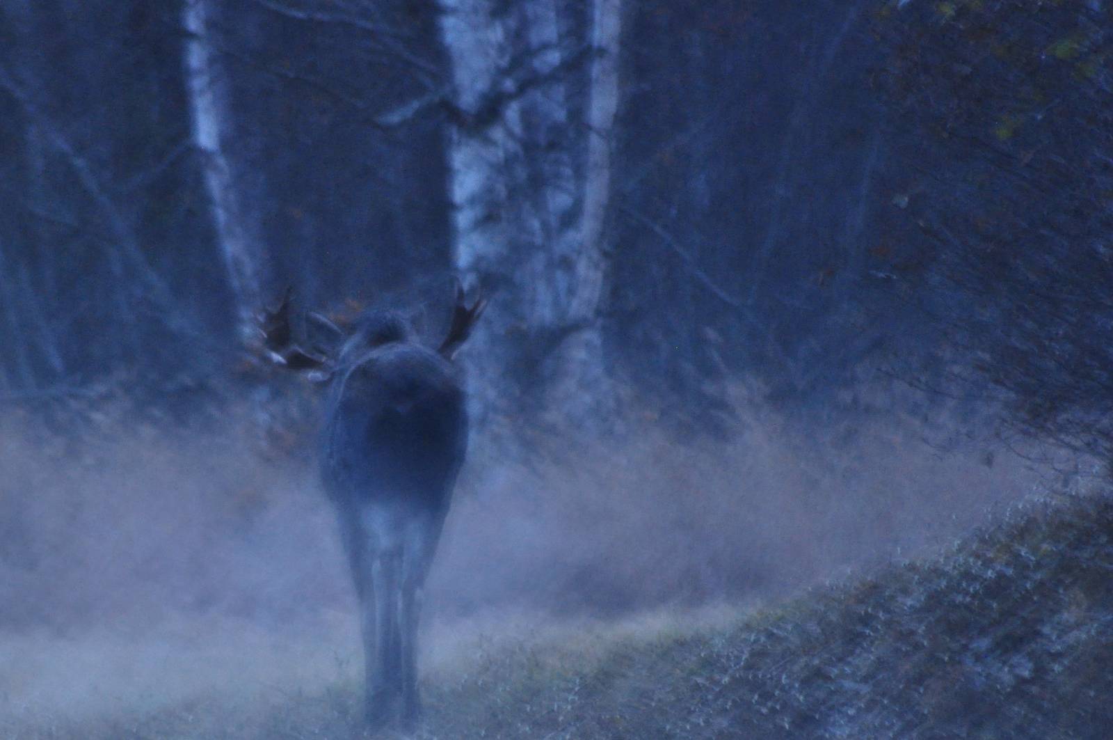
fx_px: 13897
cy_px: 370
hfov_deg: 4.6
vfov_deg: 3.0
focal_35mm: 450
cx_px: 556
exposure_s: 1/6
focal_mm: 300
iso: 1600
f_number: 5.6
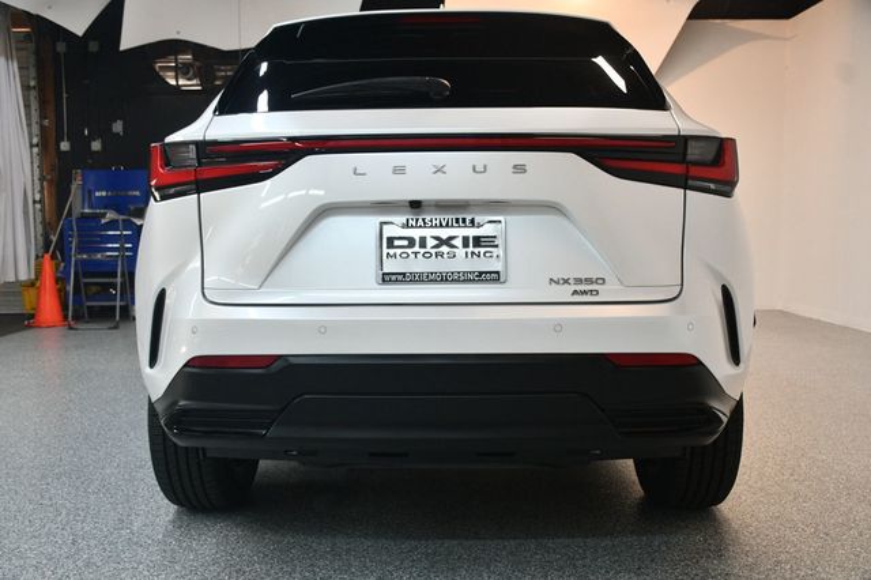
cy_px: 290
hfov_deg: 53.2
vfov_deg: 36.8
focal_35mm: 36
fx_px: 871
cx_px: 436
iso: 1100
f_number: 3.8
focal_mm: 24
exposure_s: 1/125
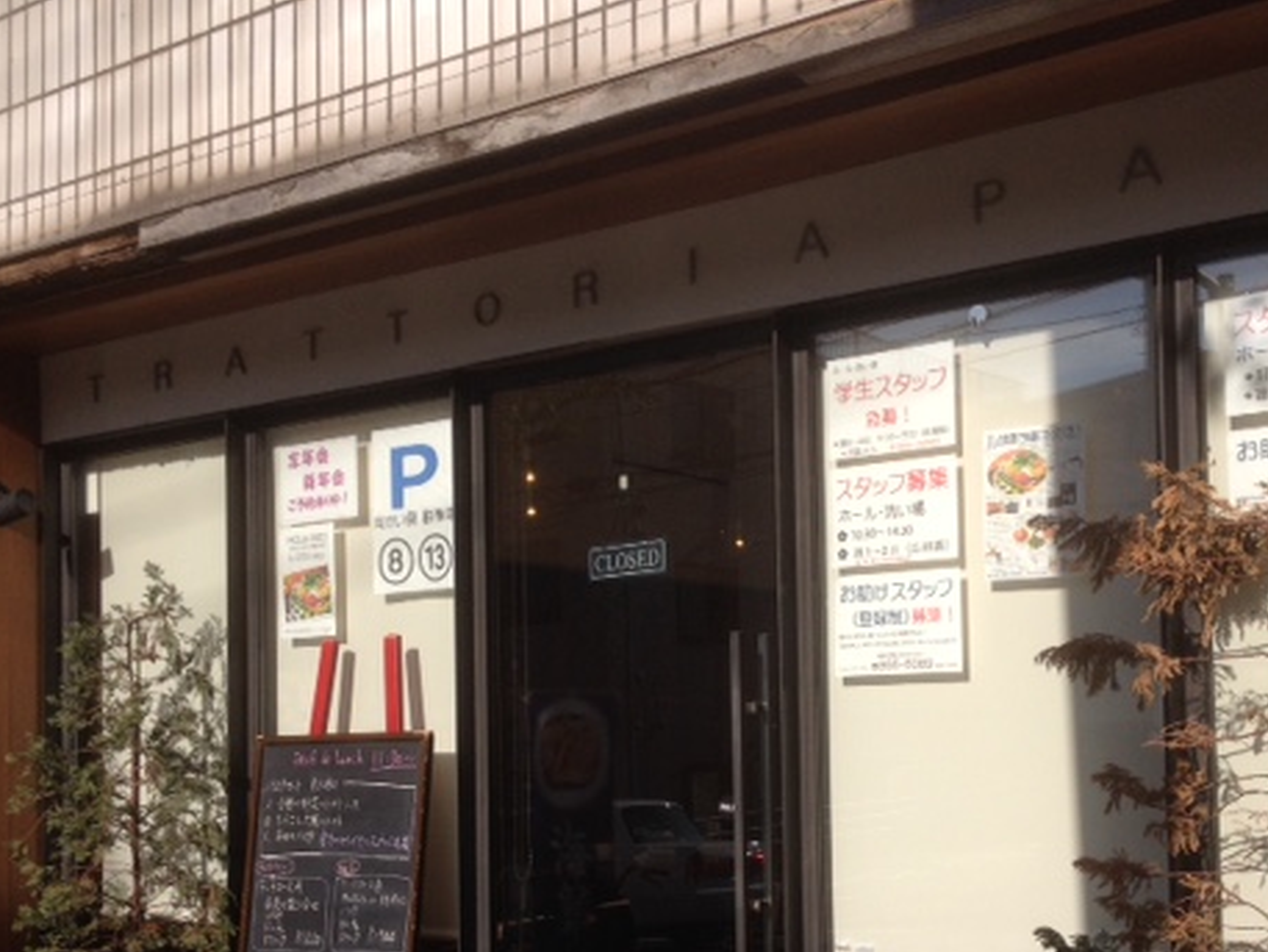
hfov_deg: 38.8
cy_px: 663
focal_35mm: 49
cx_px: 719
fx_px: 1795
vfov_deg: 29.4
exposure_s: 1/2208
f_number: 2.4
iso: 50
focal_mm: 4.28
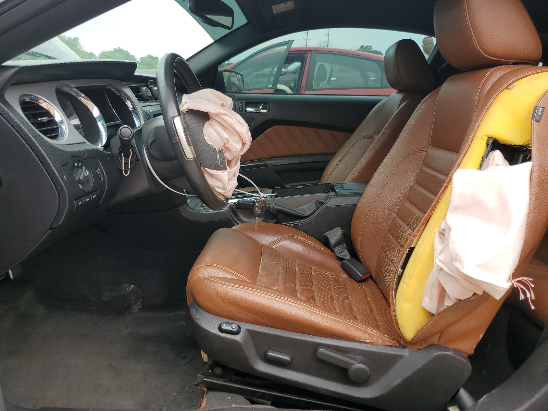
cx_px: 274
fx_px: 412
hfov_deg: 67.3
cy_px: 206
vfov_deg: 53.1
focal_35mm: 26
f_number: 1.5
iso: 50
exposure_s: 1/500
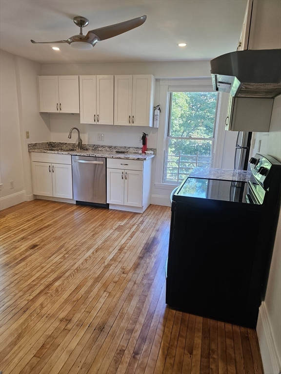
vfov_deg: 73.9
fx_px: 249
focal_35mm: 23
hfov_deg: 58.9
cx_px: 140
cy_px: 187
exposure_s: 1/170
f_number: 1.7
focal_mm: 6.3
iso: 250
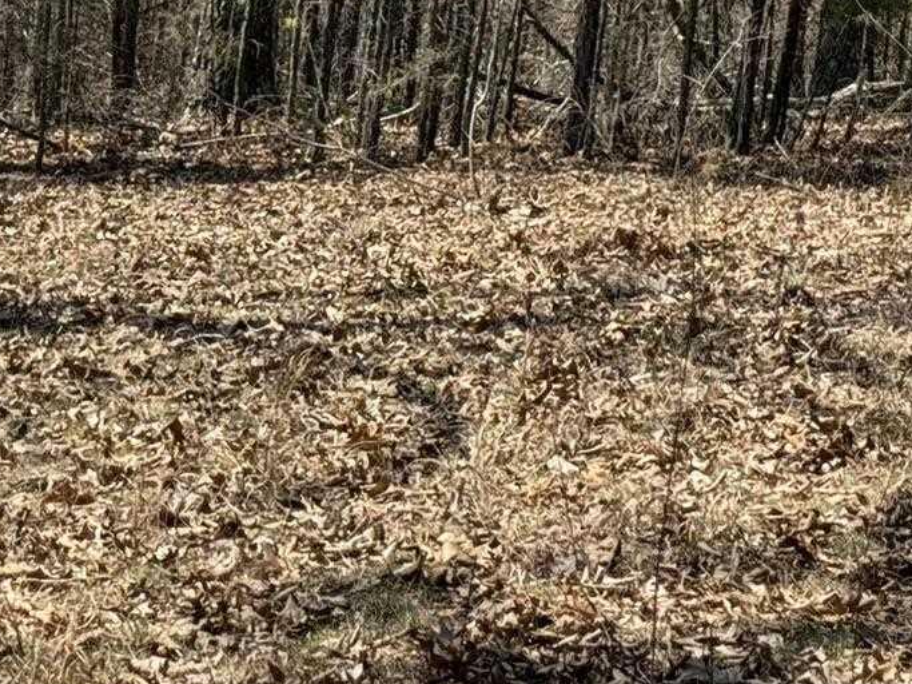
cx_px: 192
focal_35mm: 144
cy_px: -73
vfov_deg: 10.2
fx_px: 3793
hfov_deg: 13.6
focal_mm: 6.76
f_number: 1.78
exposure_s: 1/2342
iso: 80
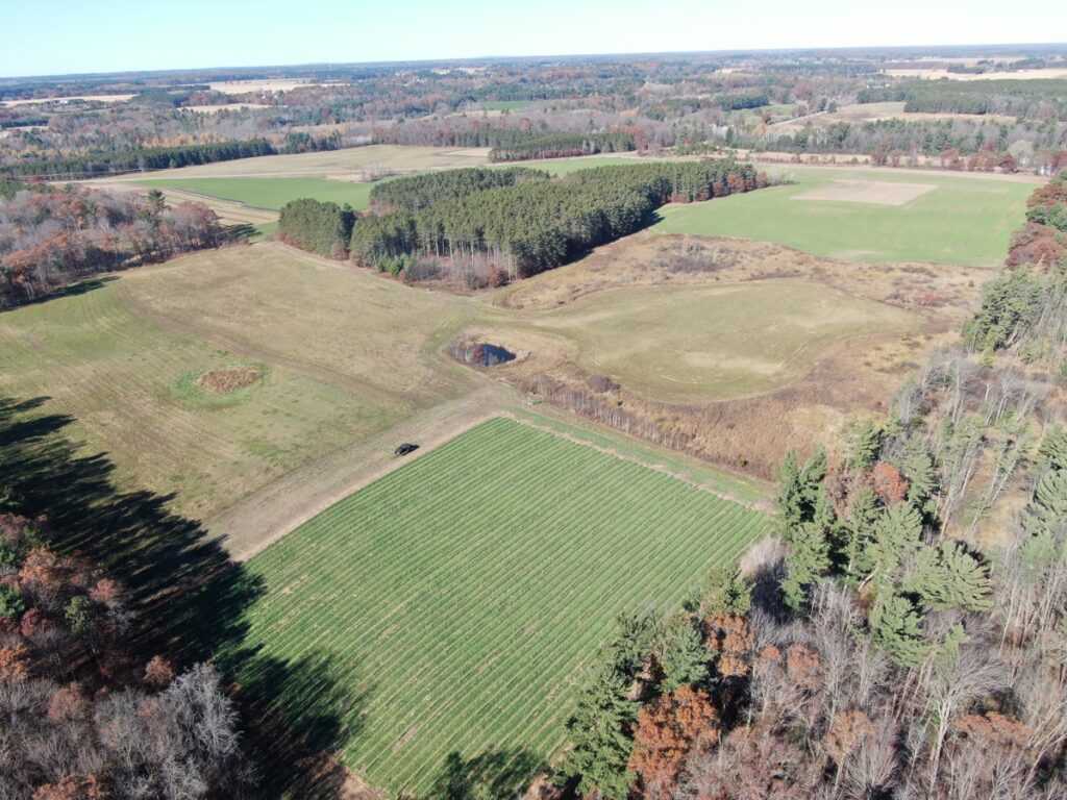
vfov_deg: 56.8
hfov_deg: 71.6
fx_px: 740
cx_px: 534
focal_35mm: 24
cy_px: 400
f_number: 2.8
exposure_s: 1/640
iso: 100
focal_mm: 4.39
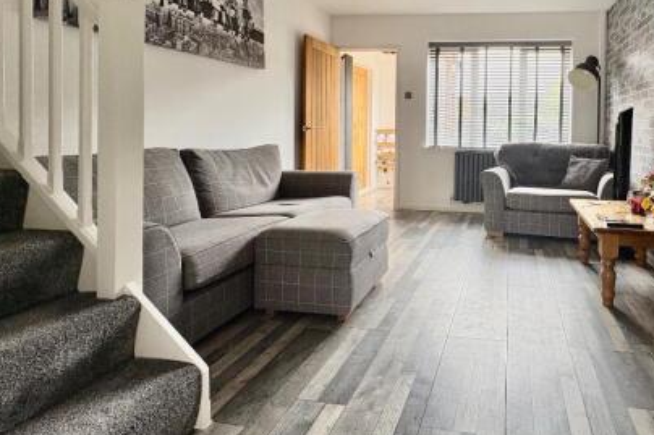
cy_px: 137
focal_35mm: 21
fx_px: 381
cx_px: 461
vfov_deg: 57.8
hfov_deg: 77.3
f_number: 2.2
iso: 250
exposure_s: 1/66
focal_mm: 2.22
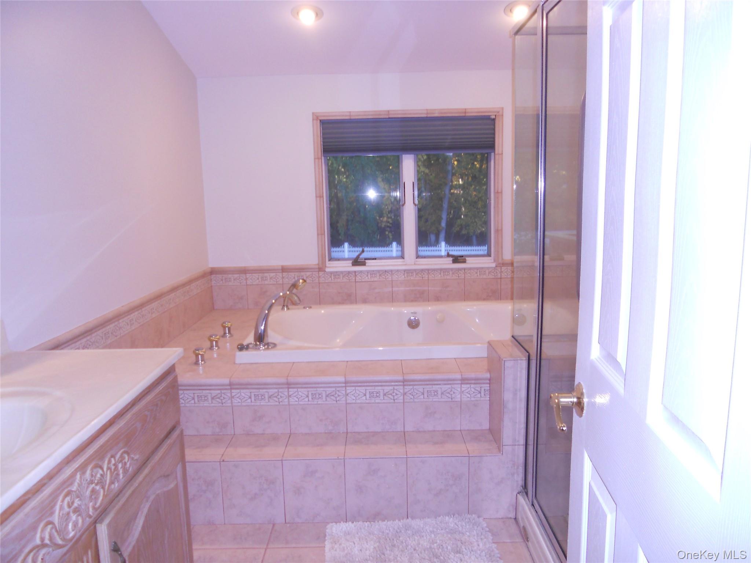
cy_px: 282
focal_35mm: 27
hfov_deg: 65.3
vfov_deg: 51.4
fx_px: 586
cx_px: 376
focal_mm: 4.9
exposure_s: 1/25
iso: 200
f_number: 3.2
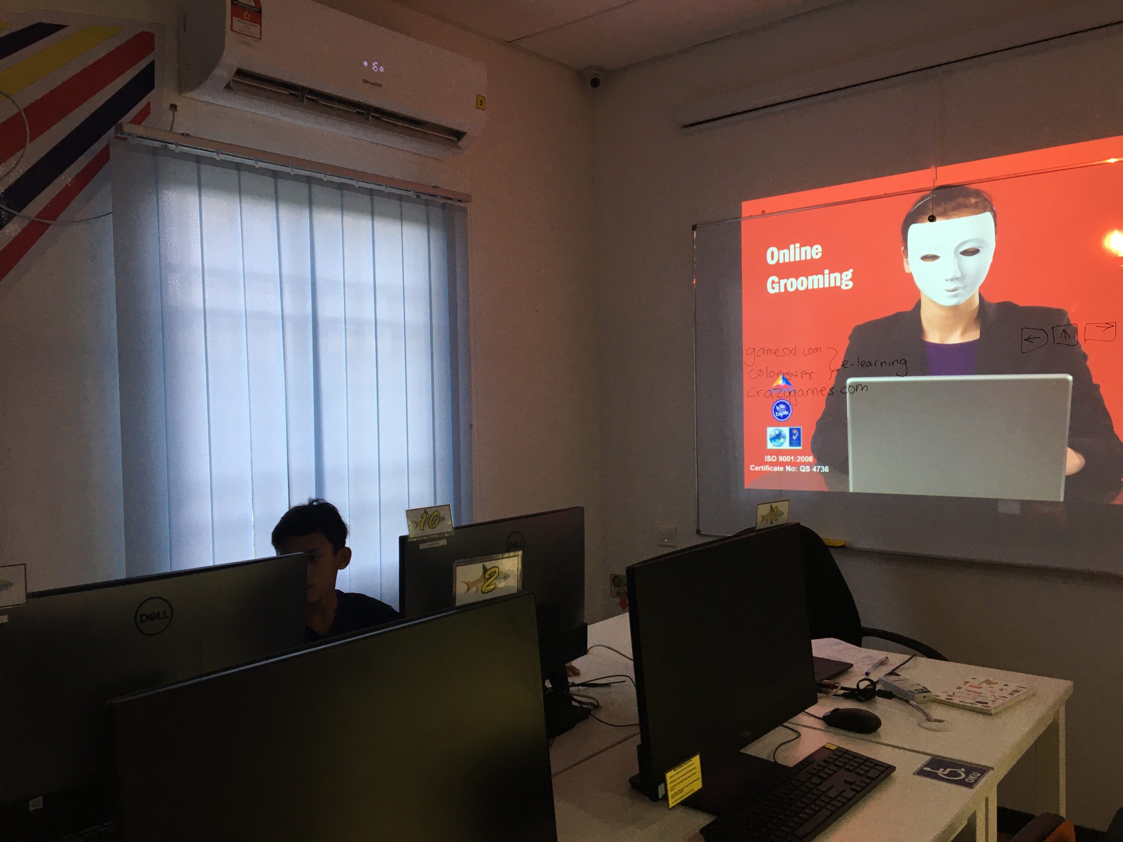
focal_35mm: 29
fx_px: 941
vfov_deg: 48.2
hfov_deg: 61.7
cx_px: 562
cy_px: 421
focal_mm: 4.15
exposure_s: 1/33
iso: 25
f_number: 2.2
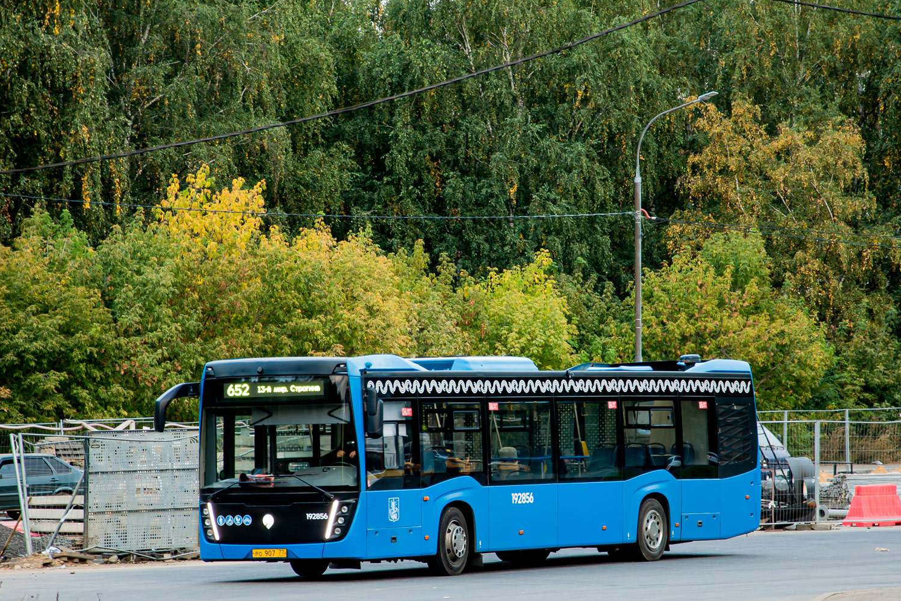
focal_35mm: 159
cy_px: 300
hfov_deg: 13.0
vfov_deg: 8.7
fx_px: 3966
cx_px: 452
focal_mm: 105
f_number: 6.3
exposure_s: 1/20
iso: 320
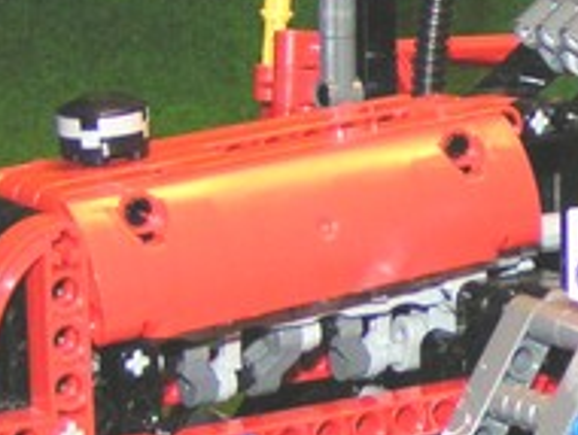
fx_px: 2140
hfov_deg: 14.7
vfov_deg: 11.6
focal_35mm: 128
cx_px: 751
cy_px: 246
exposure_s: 1/40
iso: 200
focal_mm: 5.8
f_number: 2.8
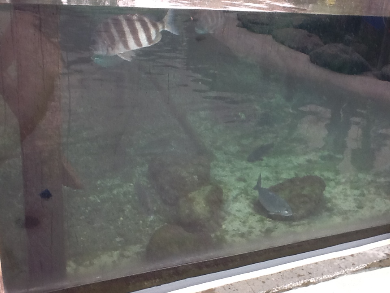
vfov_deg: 44.2
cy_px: 146
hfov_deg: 56.8
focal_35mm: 32
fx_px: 361
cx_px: 195
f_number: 2.4
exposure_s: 1/190
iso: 64
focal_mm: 2.03
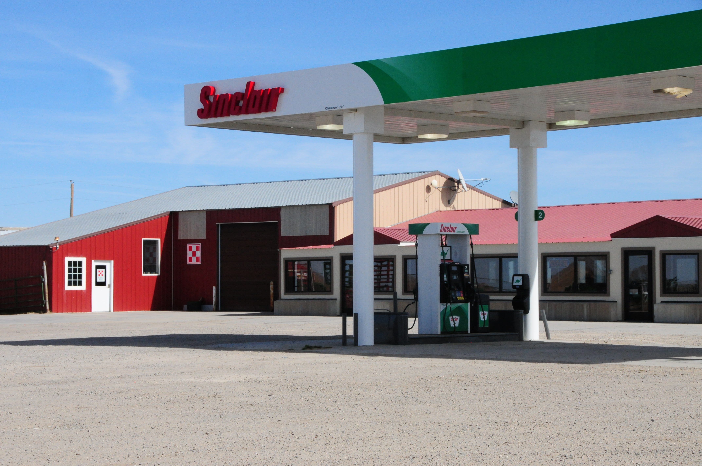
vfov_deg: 16.5
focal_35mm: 82
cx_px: 351
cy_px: 233
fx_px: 1607
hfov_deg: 24.6
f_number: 13
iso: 1250
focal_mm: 55
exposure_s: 1/1600
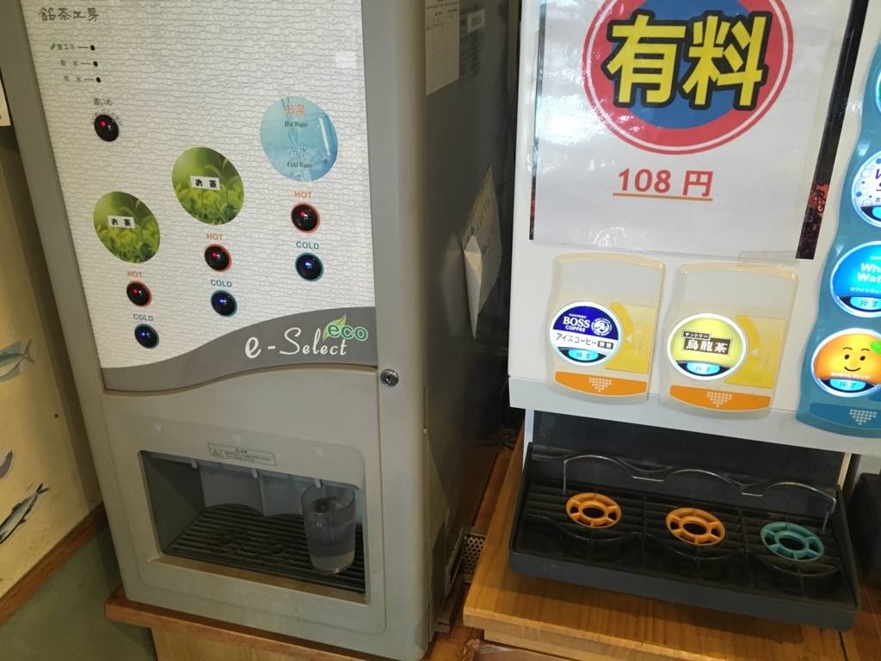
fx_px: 738
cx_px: 440
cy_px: 330
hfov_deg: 61.7
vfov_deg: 48.2
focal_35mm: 29
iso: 160
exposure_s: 1/30
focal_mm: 4.15
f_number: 2.2
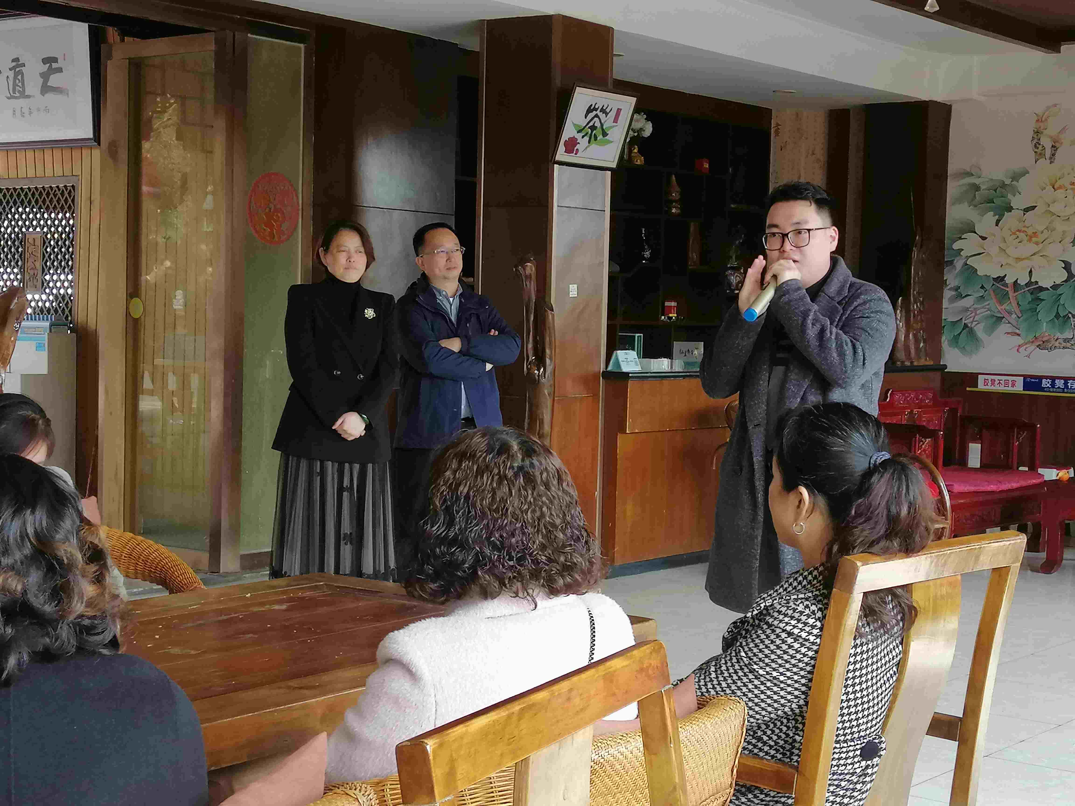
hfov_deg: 32.7
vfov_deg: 24.8
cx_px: 538
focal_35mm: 59
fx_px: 1832
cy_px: 403
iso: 64
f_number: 2.2
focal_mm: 3.81
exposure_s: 1/50
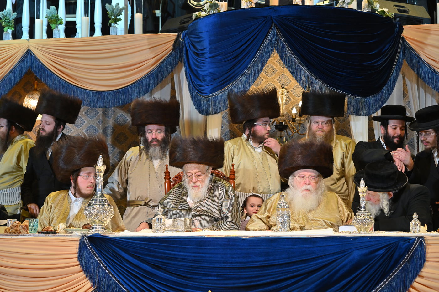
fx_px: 853
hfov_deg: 28.8
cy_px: 146
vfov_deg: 19.5
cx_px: 220
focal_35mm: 70
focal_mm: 70
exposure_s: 1/200
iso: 1250
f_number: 5
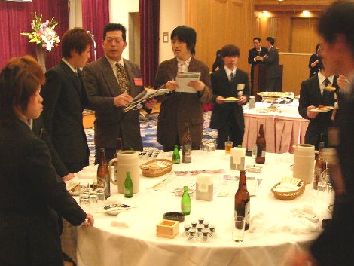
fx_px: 501
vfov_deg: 29.7
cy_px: 144
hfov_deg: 38.7
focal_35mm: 49
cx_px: 214
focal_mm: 6
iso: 200
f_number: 2.8
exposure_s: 1/15
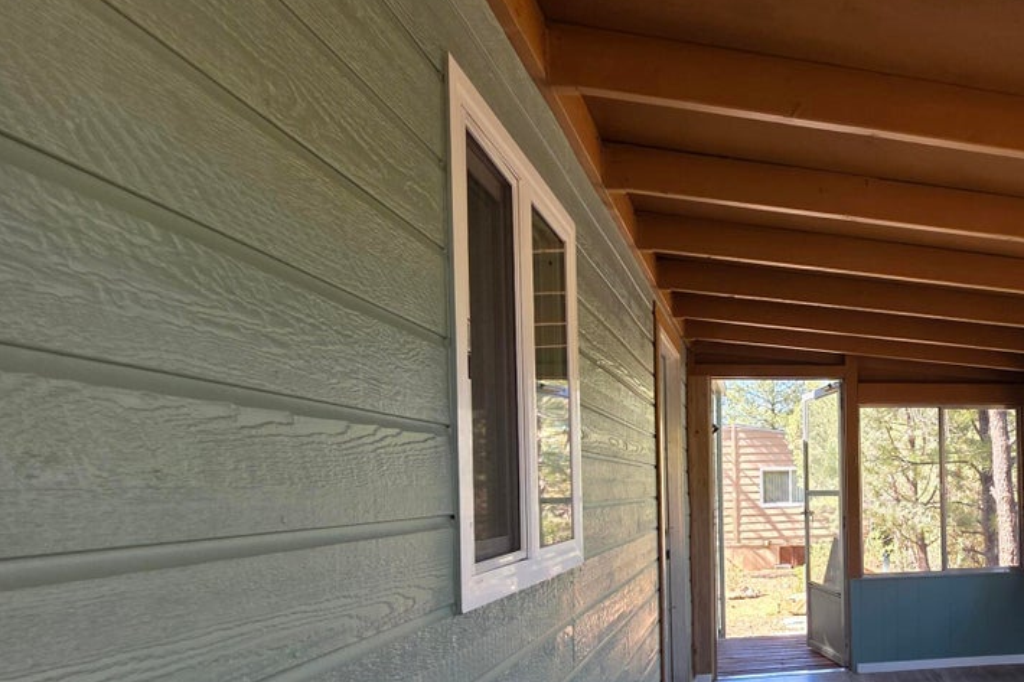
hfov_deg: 59.0
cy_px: 487
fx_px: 739
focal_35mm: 26
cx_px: 925
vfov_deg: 48.2
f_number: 1.9
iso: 40
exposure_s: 1/124
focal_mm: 2.2
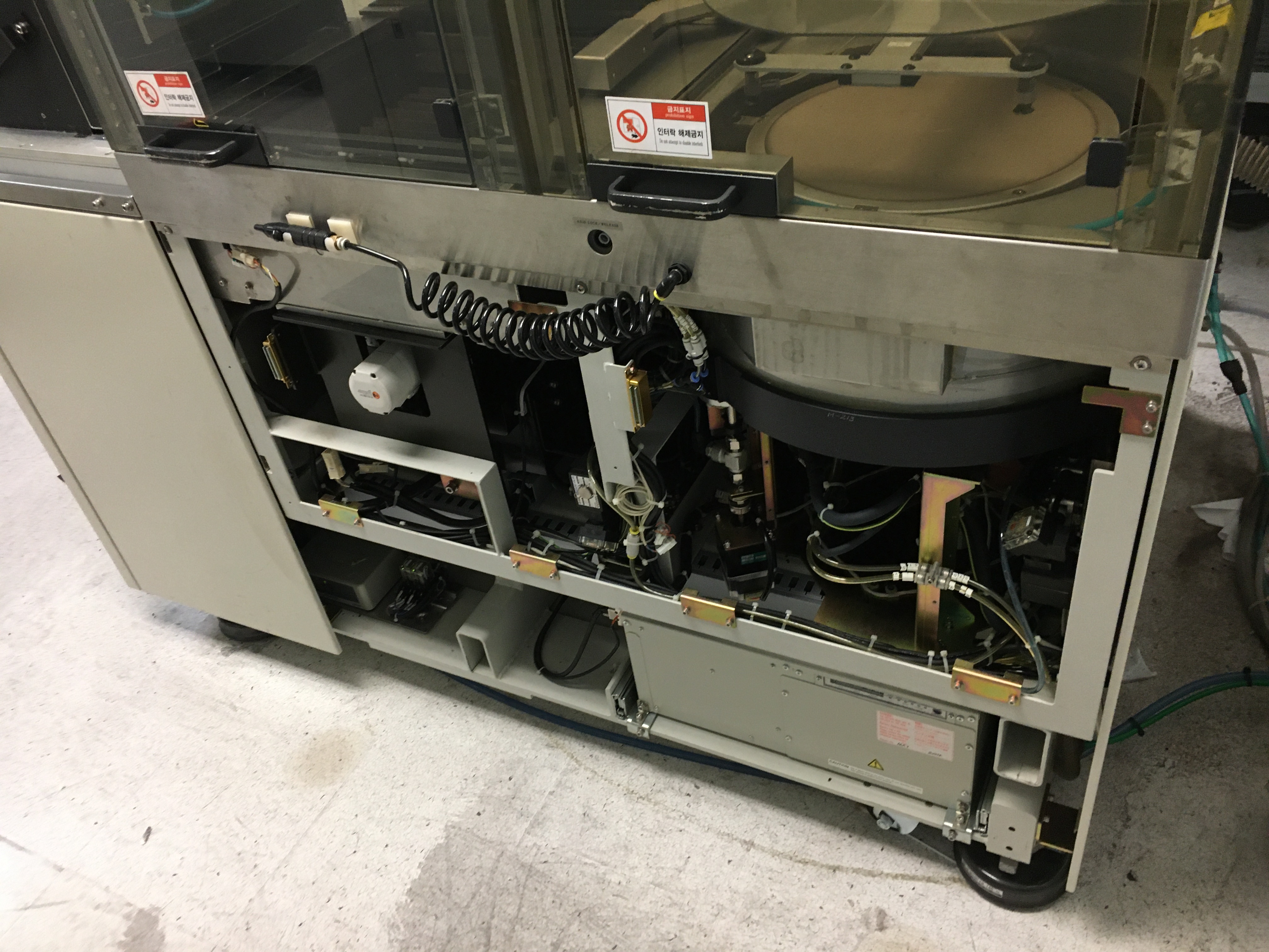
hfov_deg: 61.7
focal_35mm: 29
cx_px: 634
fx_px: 1063
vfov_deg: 48.2
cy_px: 476
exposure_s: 1/30
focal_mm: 4.15
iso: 125
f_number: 2.2
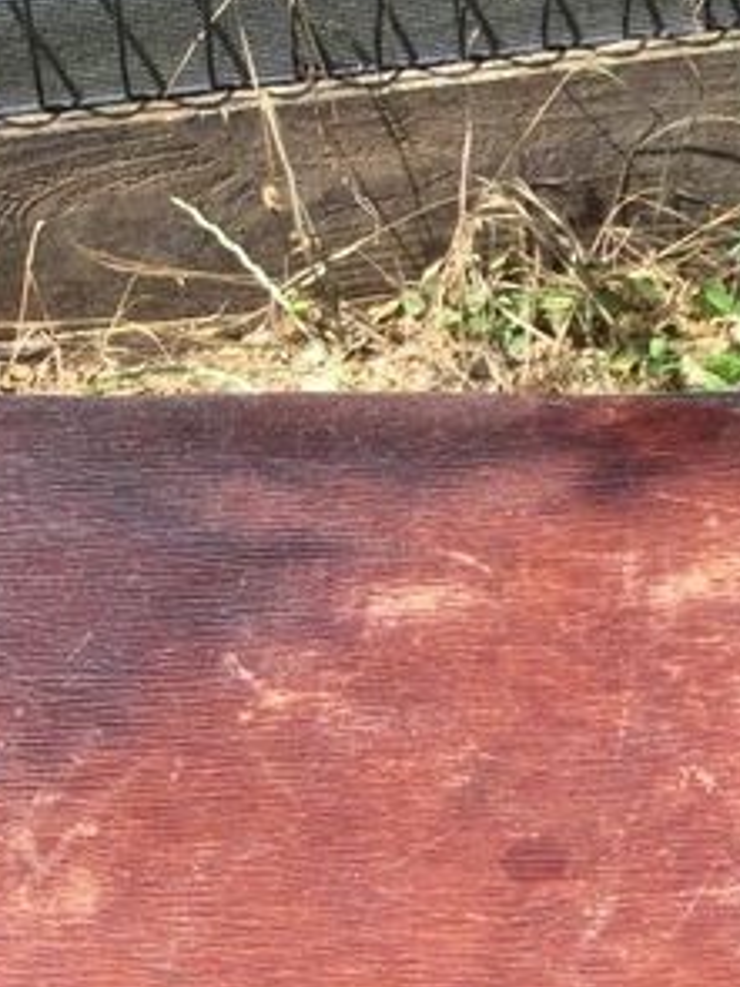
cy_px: 1128
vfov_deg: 18.0
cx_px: 663
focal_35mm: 105
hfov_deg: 14.0
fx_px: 2995
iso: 25
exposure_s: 1/604
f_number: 2.4
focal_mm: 3.3
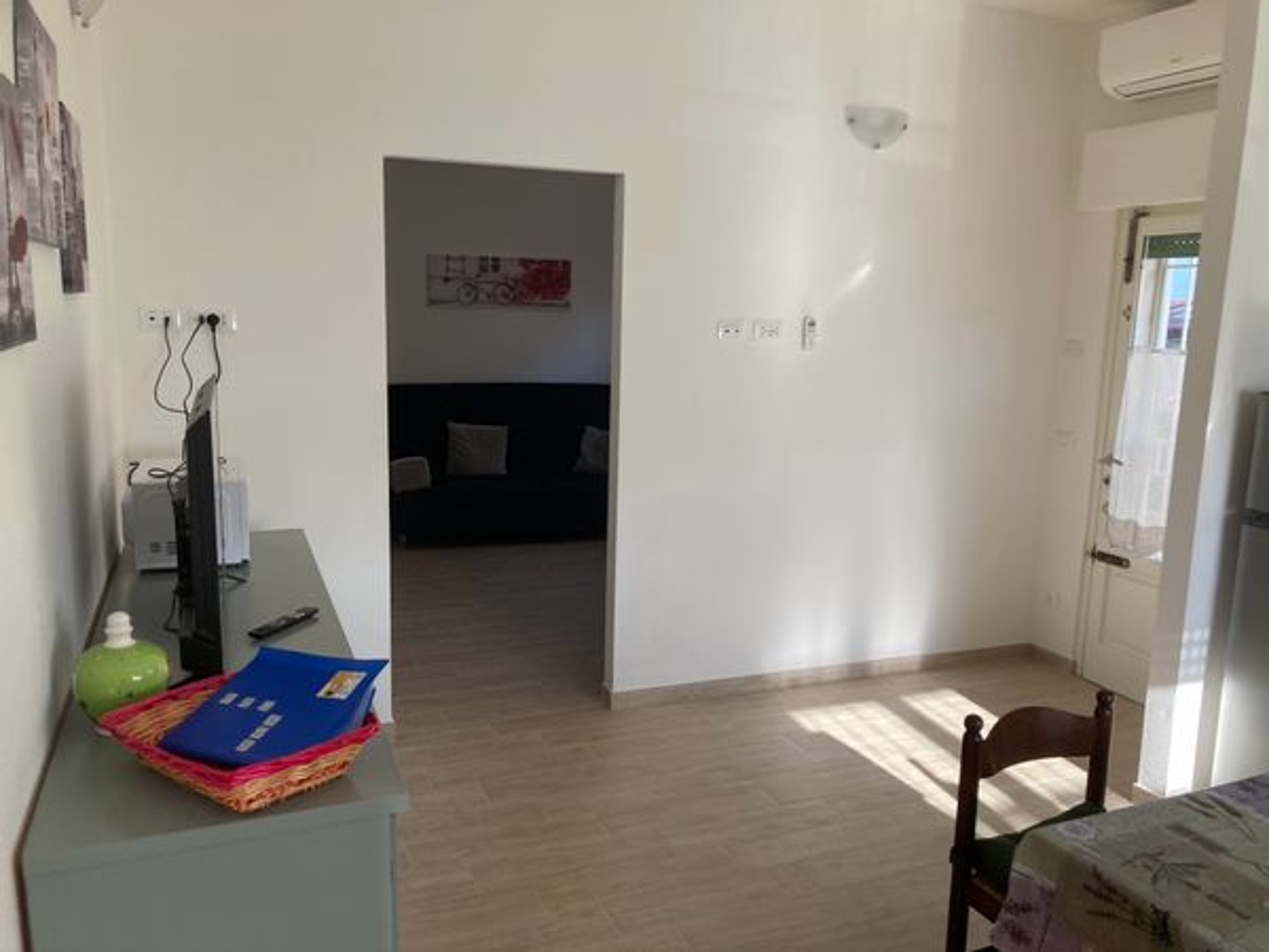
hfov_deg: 63.4
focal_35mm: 28
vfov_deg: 49.7
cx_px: 634
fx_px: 1026
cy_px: 476
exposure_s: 1/122
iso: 25
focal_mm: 3.99
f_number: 1.8
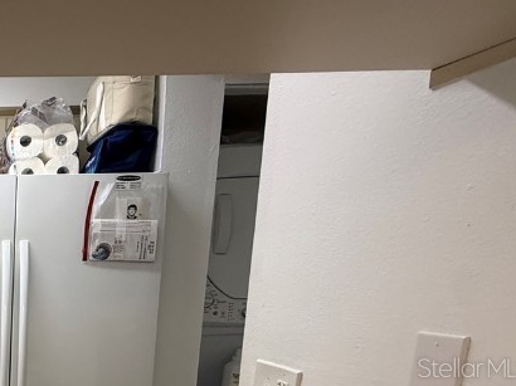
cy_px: 367
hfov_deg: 38.4
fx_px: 521
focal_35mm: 35
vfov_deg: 37.2
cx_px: -108
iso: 200
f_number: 2.2
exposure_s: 1/120
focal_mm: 2.22
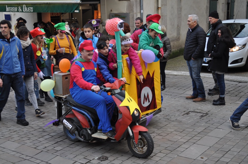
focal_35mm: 52
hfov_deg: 37.9
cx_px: 124
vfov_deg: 25.7
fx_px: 361
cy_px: 82
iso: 400
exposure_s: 1/125
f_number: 5.3
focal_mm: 35
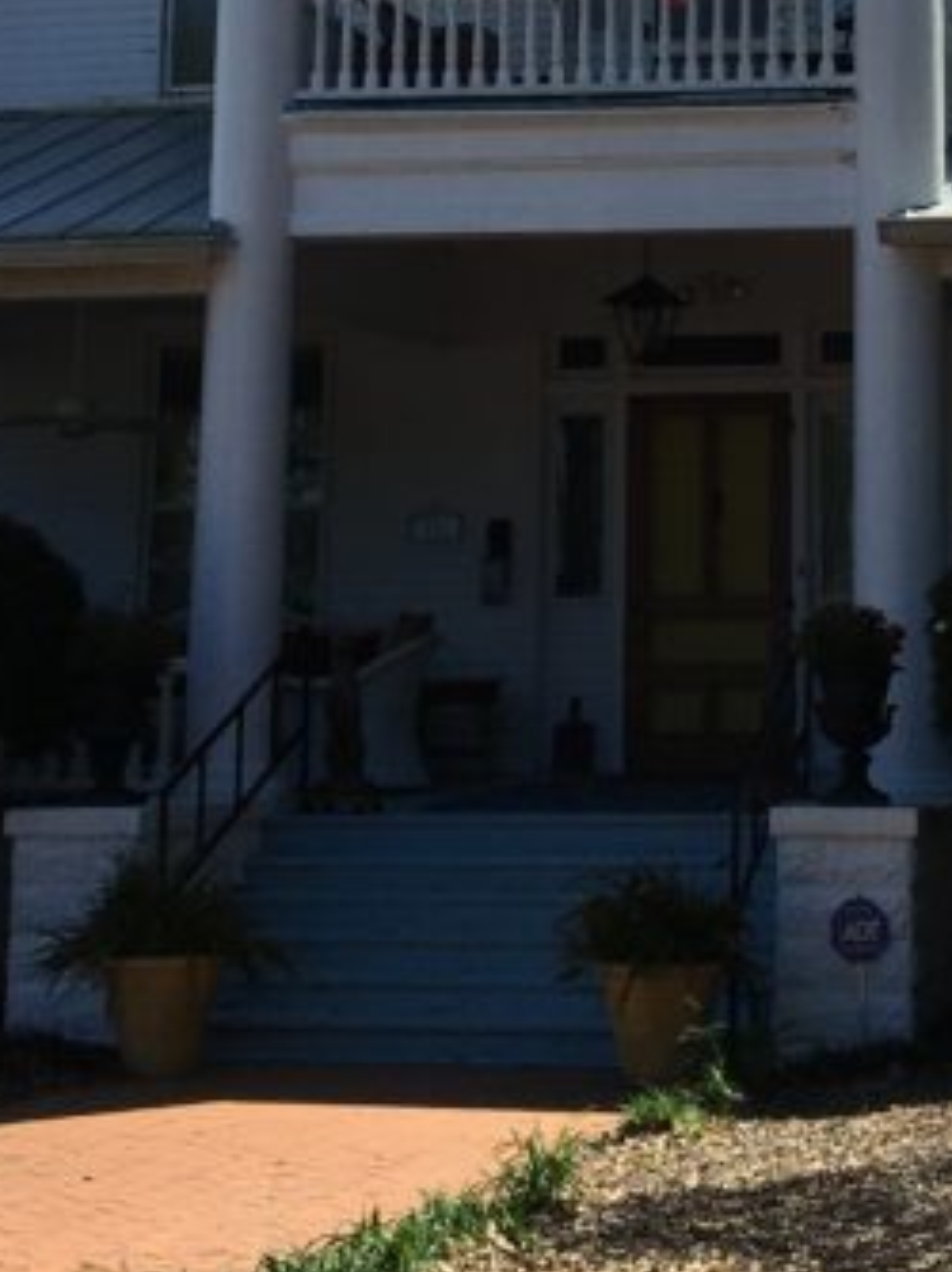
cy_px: -34
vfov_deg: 21.2
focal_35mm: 89
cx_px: 765
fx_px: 3268
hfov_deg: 16.5
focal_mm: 4.15
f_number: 2.2
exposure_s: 1/2564
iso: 25
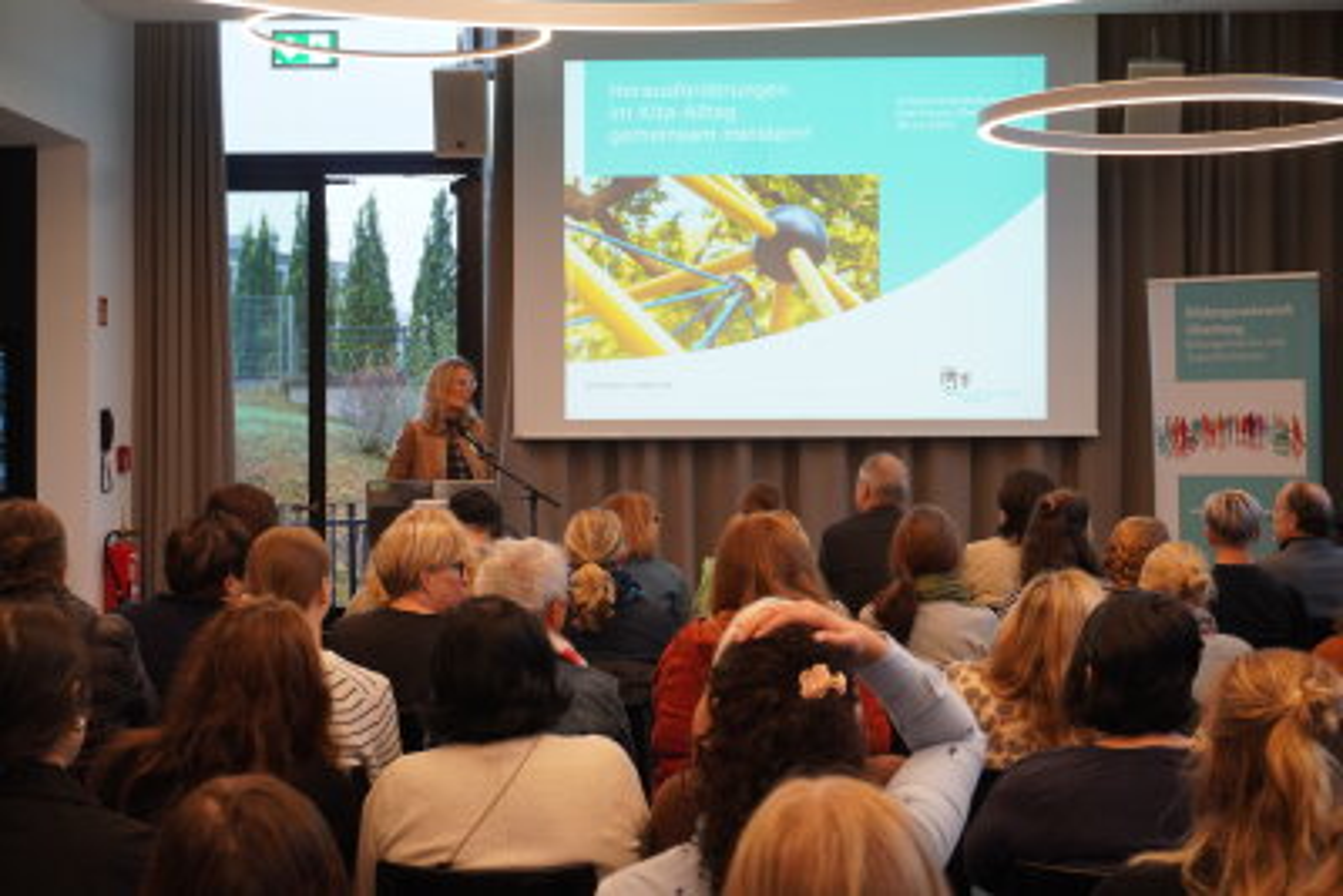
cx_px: 672
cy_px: 448
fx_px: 2071
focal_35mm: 56
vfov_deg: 24.4
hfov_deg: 35.9
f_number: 5.6
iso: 640
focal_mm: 37
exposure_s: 1/60
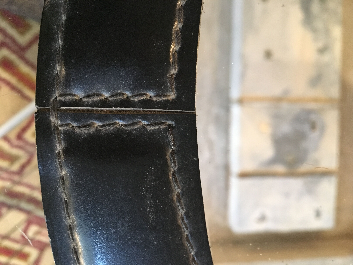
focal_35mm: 29
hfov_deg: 61.7
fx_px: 296
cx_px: 176
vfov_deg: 48.2
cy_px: 132
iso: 250
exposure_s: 1/17
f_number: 2.2
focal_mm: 4.15
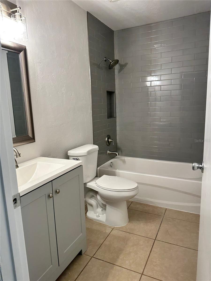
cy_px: 140
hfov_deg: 56.8
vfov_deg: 71.6
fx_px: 195
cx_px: 106
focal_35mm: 24
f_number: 1.78
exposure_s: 1/60
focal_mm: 6.86
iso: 125
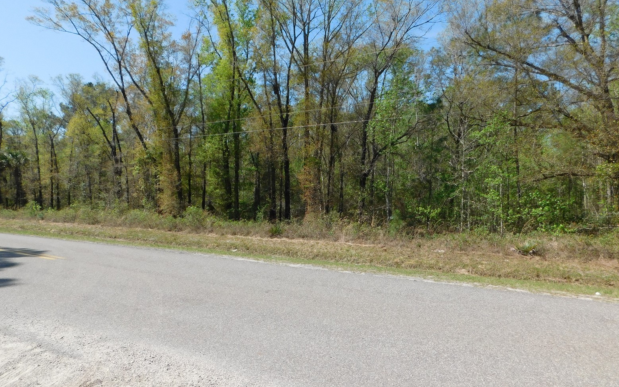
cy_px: 214
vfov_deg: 49.2
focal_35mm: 25
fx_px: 422
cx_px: 311
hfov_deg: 72.5
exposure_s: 1/1250
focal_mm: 4
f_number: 3
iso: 125
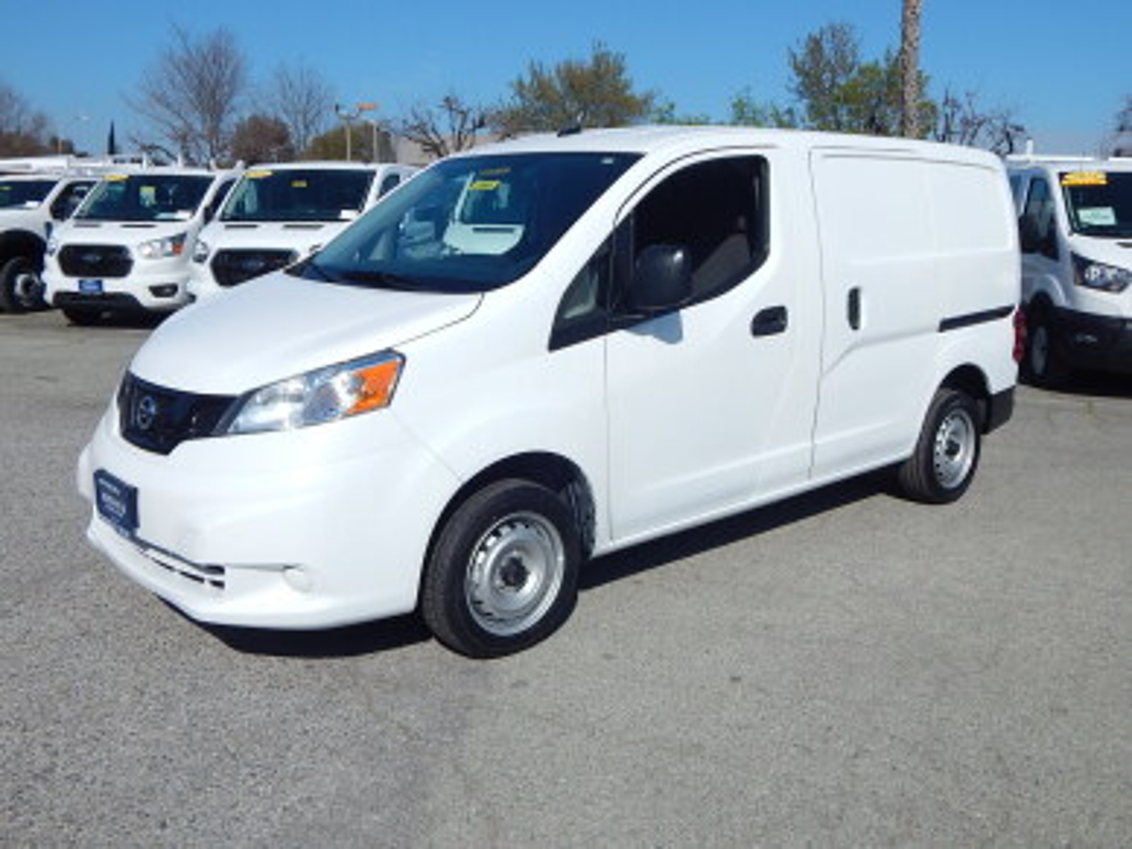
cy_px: 424
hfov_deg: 58.4
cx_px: 566
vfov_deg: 45.4
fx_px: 1014
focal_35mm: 31
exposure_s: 1/1500
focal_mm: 5.6
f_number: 6.5
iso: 125
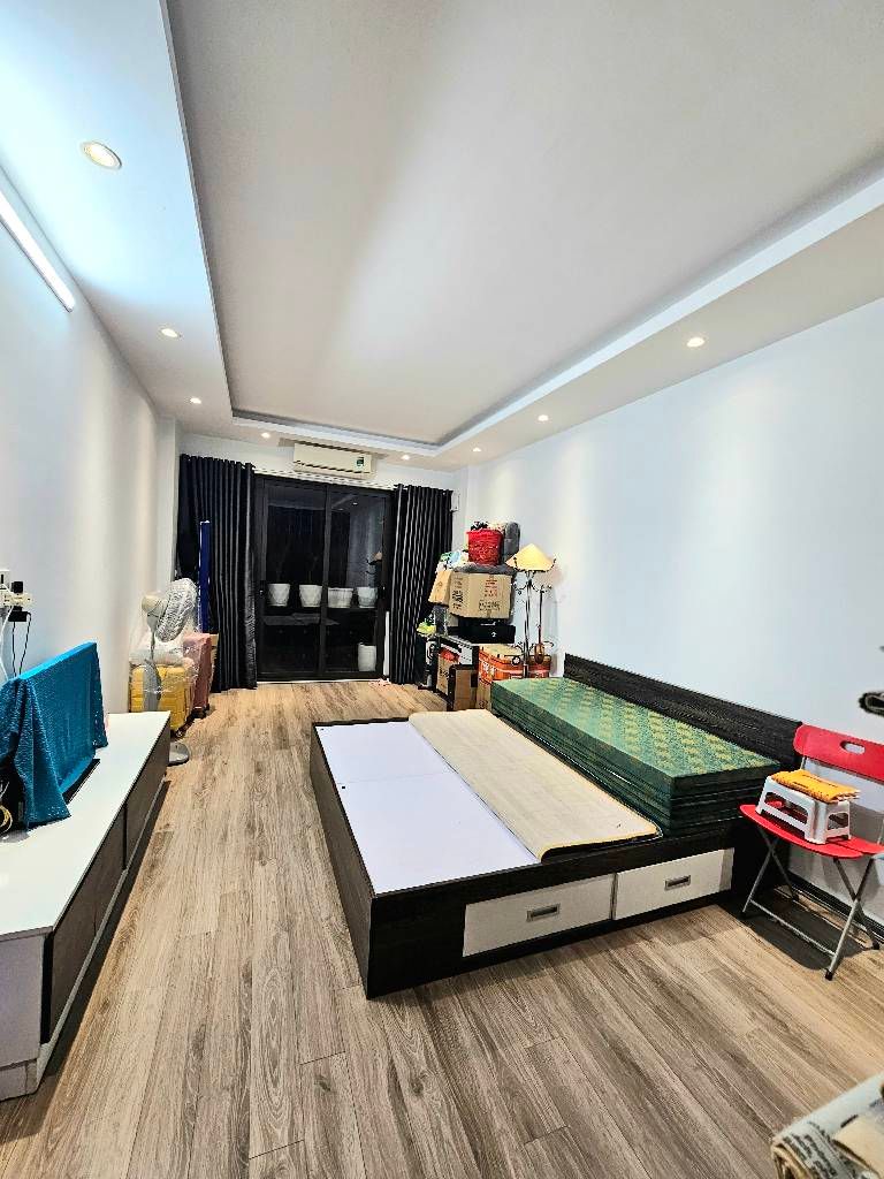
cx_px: 442
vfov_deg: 106.2
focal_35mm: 13
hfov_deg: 89.9
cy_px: 590
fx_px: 443
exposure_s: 1/50.3
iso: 100
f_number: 2.2
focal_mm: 2.2
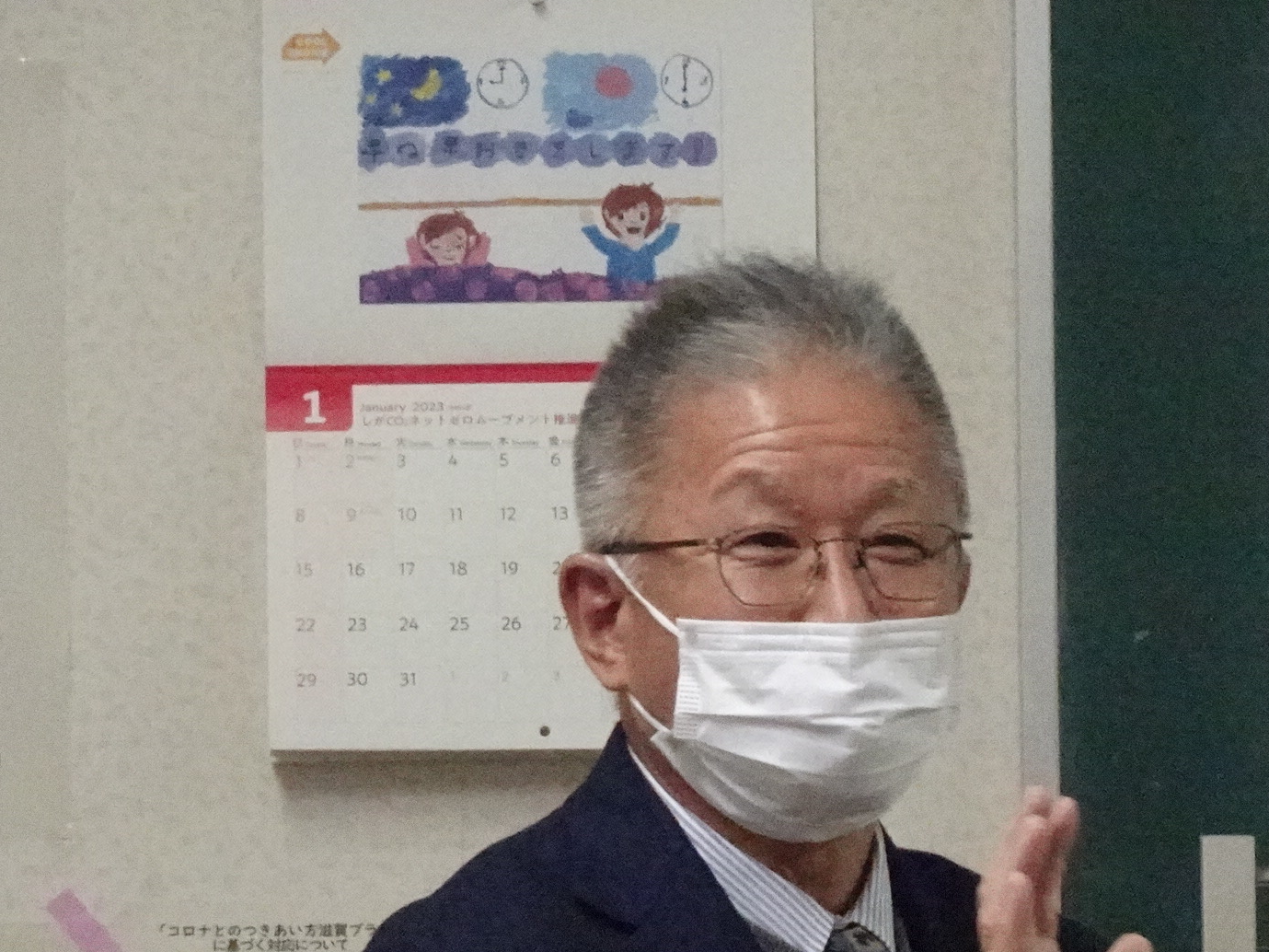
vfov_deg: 3.5
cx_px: 1029
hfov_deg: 4.7
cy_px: 889
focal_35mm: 423
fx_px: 15506
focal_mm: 36.38
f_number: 6.3
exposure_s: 1/125
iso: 3200
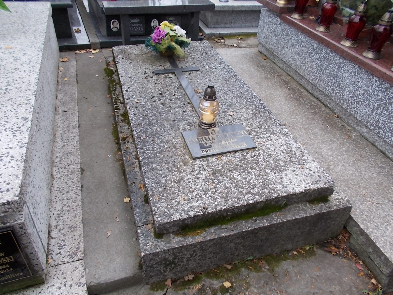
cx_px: 196
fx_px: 295
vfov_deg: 53.1
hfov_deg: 67.3
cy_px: 148
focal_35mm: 26
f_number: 3.2
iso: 80
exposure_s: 1/40
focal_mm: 4.6
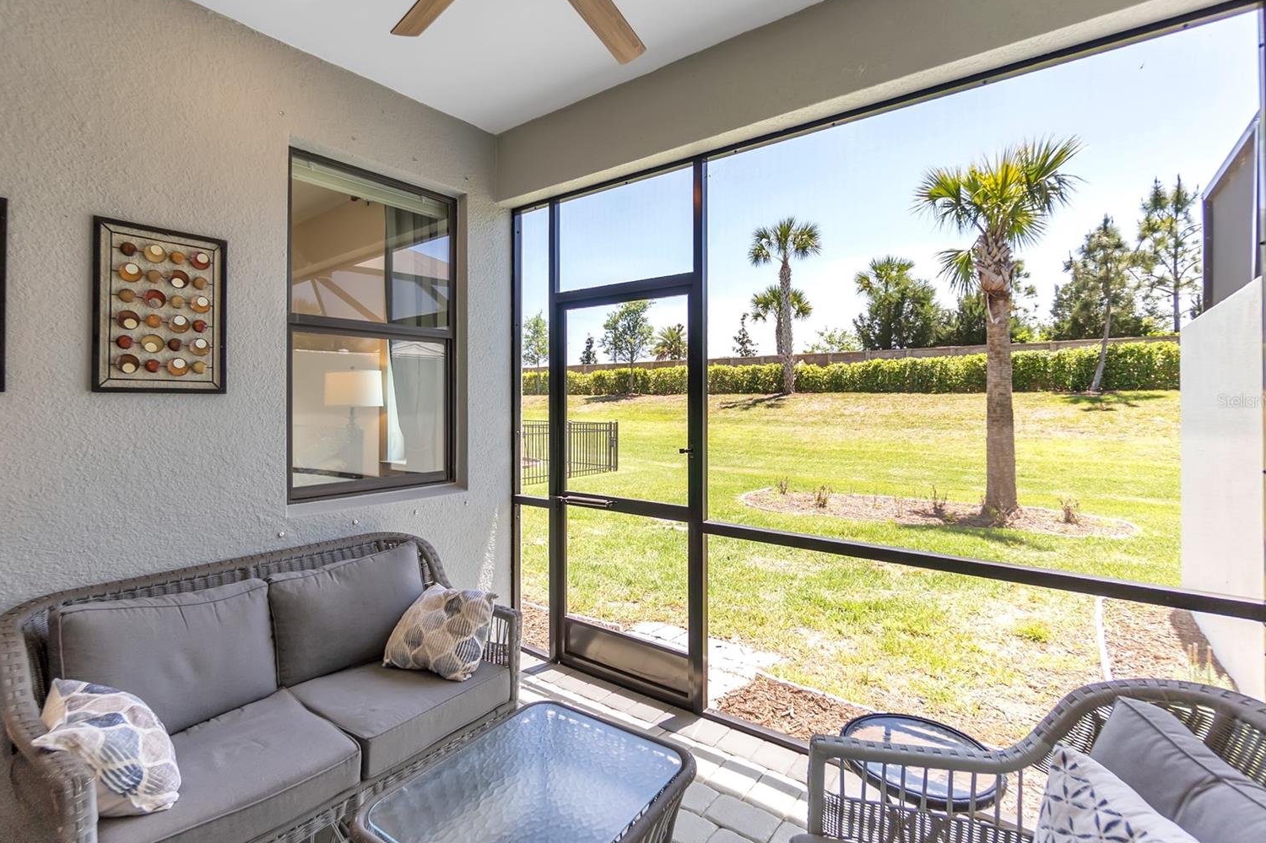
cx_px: 618
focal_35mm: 16
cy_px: 401
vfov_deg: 73.7
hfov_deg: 96.7
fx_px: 562
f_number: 4
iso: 100
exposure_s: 1/125
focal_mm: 10
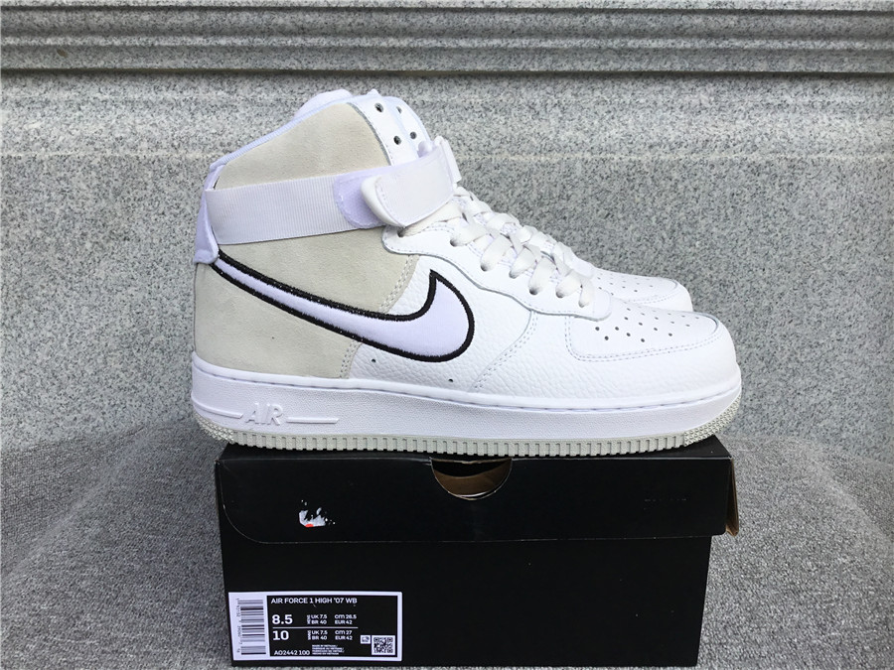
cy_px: 335
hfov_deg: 58.4
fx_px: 801
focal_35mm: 31
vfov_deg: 45.4
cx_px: 447
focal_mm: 3.3
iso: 25
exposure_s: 1/413
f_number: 2.4
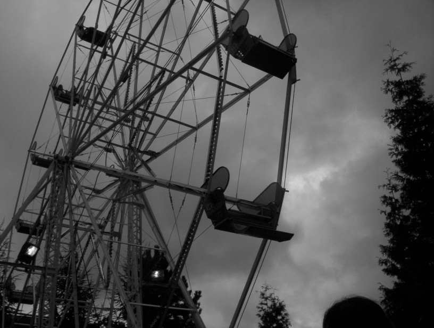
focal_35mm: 38
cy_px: 164
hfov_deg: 48.9
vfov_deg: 37.9
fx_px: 478
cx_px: 217
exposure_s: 1/2000
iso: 100
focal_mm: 4.99
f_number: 4.5
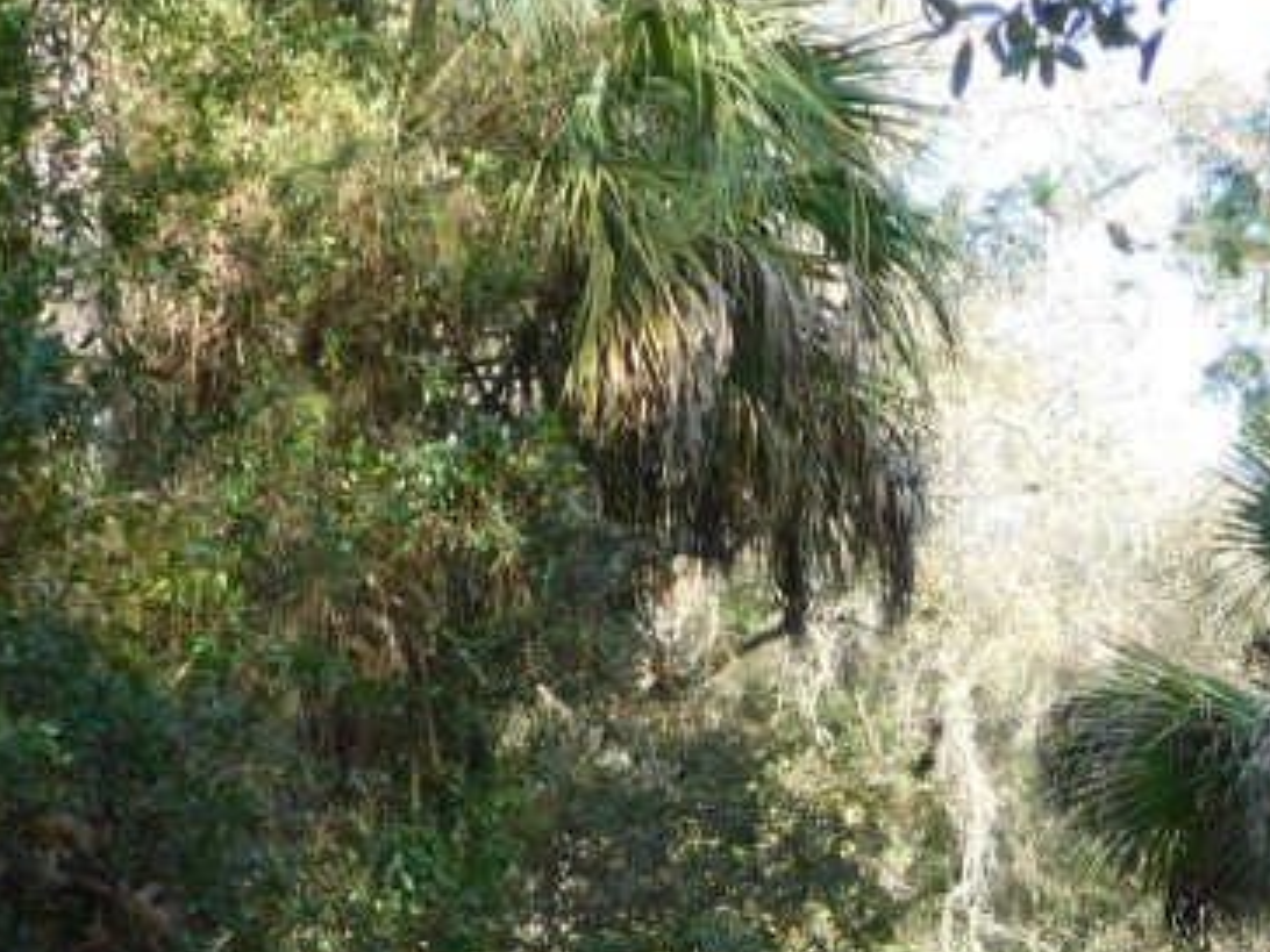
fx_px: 8255
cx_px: 1190
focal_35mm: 225
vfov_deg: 6.6
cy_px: 942
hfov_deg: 8.8
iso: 125
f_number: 4.4
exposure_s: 1/100
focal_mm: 14.2
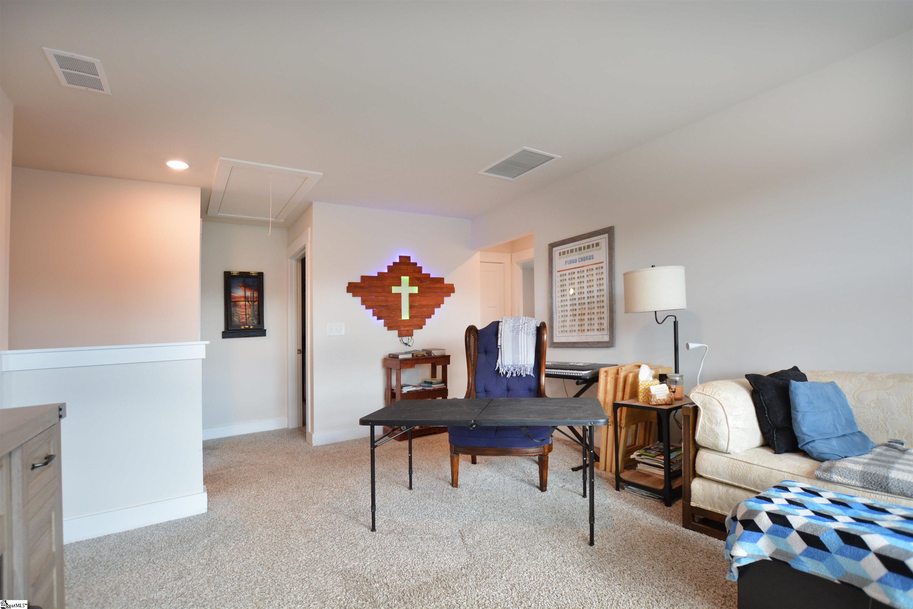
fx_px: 380
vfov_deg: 77.3
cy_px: 304
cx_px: 456
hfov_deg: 100.4
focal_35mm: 15
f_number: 3.5
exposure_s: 1/50
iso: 400
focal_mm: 10
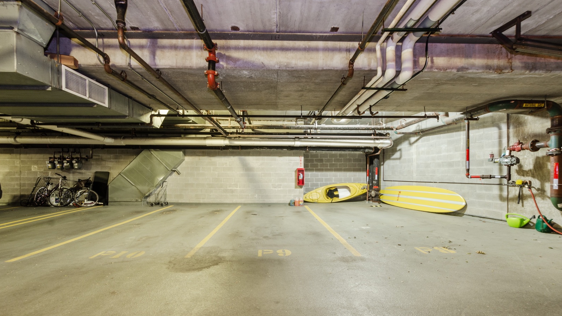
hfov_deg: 99.4
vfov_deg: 67.0
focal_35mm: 16
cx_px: 282
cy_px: 167
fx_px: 238
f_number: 9
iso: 250
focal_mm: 10
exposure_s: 13
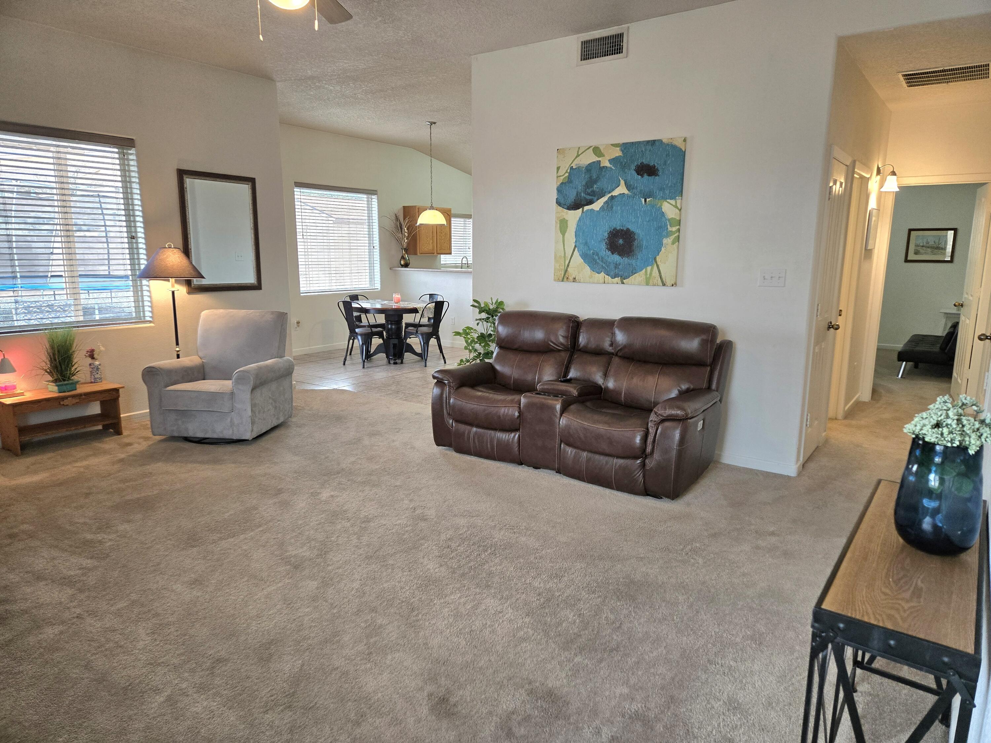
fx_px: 658
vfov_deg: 58.9
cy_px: 372
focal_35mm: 23
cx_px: 496
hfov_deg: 73.9
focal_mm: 5.4
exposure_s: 1/120
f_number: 1.8
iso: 200
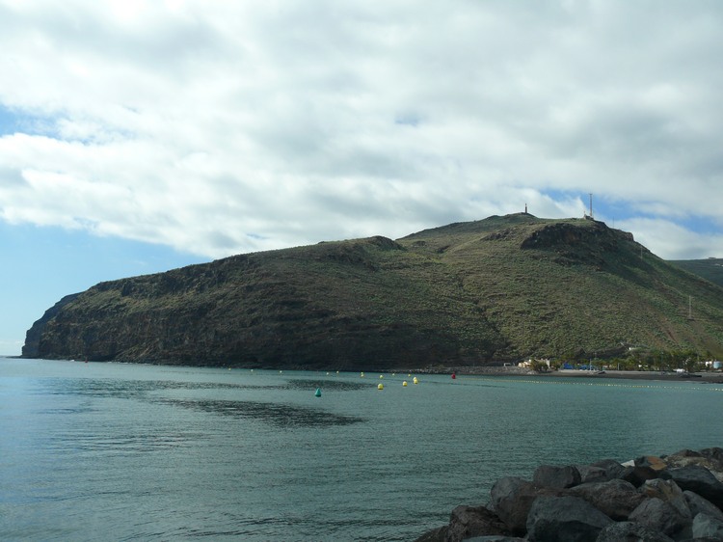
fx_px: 793
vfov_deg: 37.7
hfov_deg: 49.0
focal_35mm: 38
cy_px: 271
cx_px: 362
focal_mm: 8.1
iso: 100
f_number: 3.6
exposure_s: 1/500
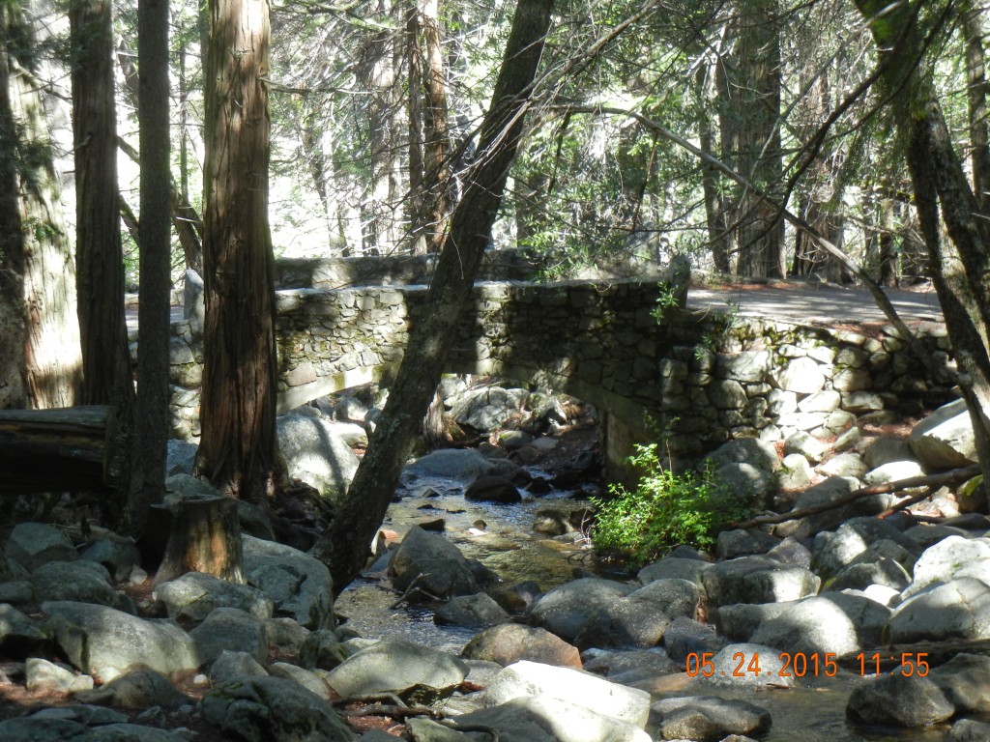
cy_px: 371
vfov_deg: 14.5
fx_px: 2917
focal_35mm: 102
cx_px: 495
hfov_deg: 19.3
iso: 384
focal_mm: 18.3
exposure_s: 1/60
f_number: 4.5
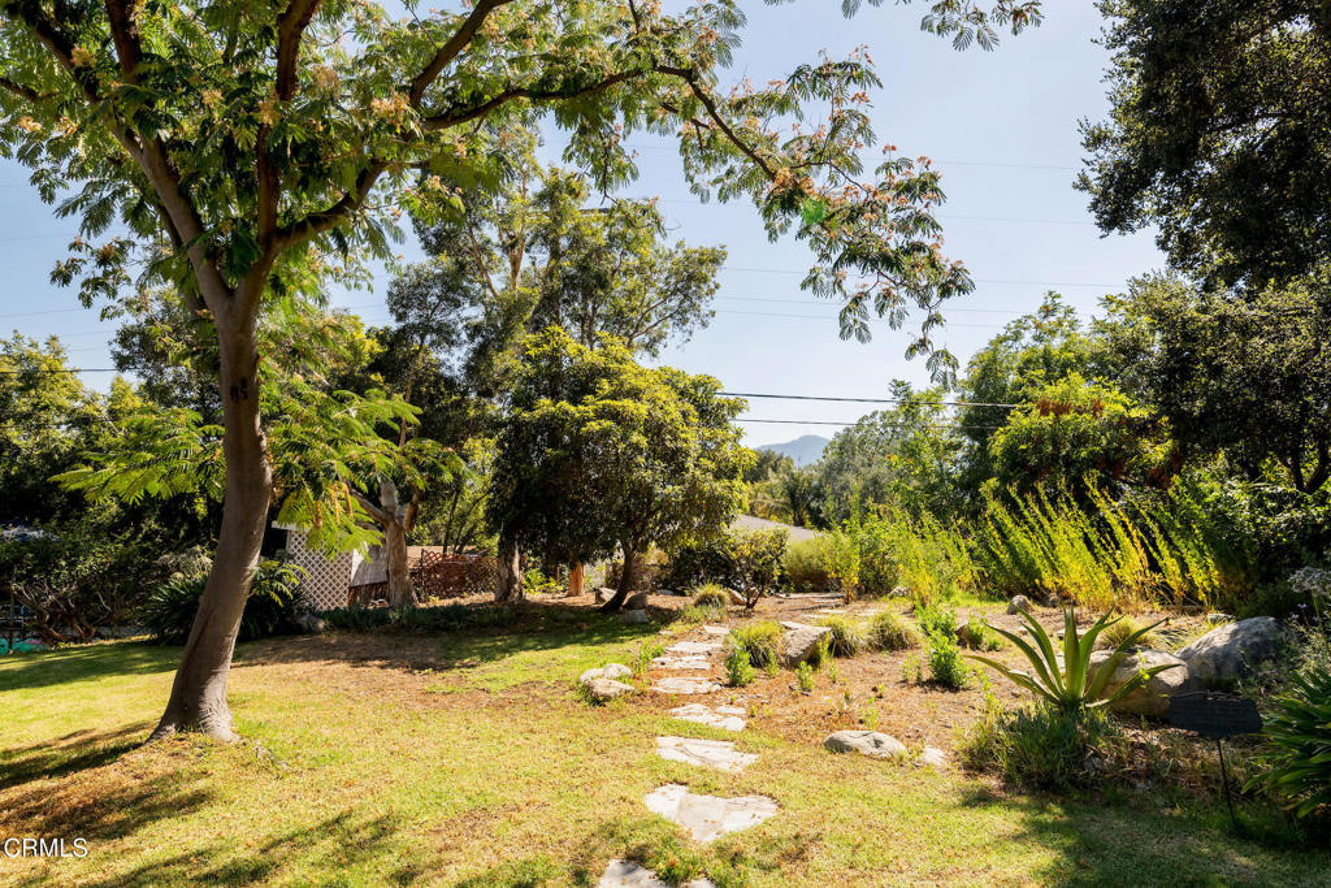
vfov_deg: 64.6
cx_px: 666
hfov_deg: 86.9
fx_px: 703
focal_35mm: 19
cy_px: 444
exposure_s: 1/160
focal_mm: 19
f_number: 10
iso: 64
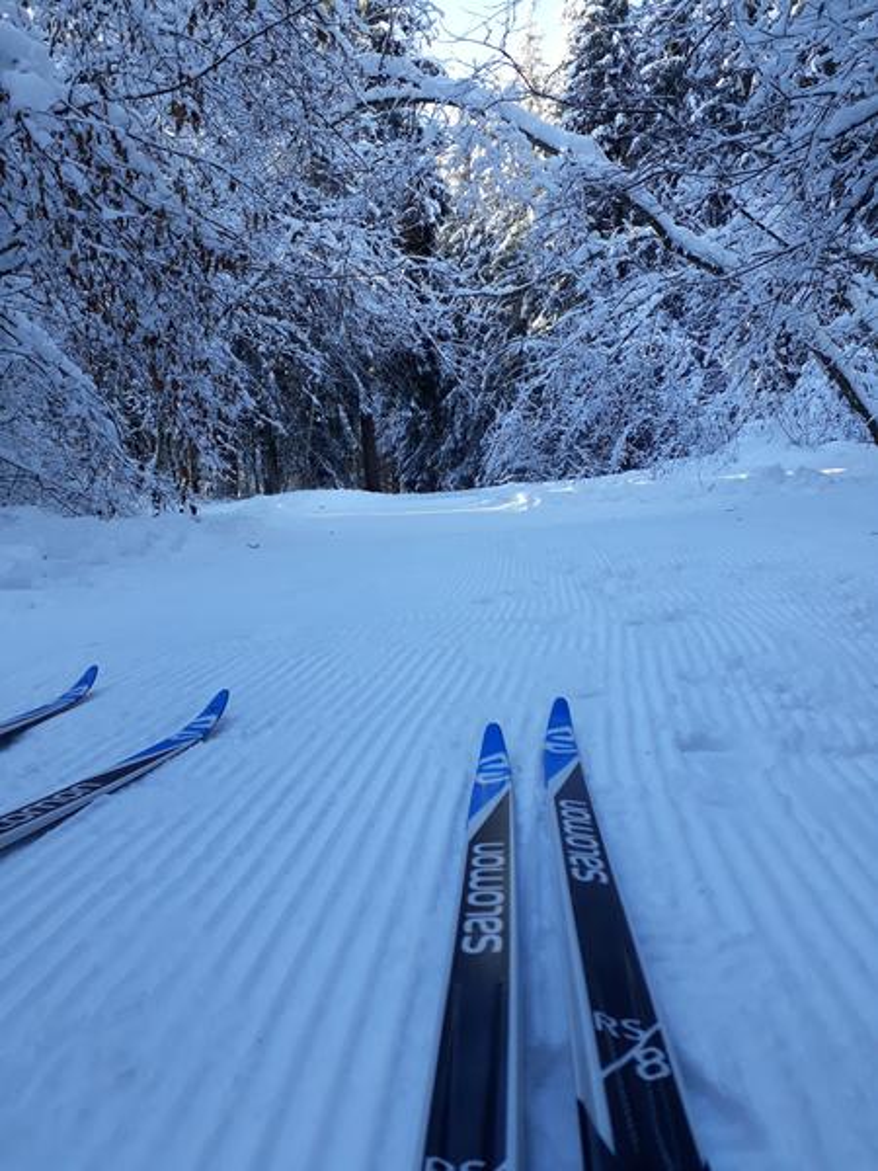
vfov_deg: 65.3
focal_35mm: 27
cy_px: 586
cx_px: 439
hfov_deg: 51.4
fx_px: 913
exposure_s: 1/229
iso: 40
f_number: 1.9
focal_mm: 3.6
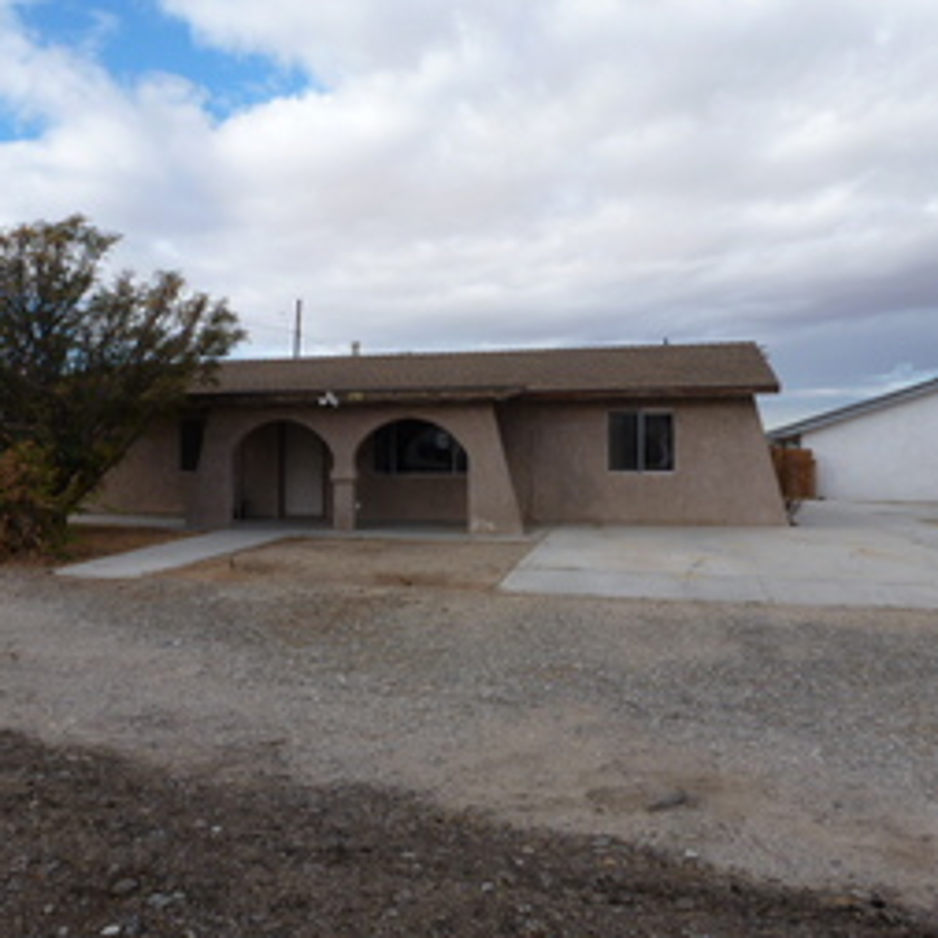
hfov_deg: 54.7
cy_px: 467
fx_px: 889
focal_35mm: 29
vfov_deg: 55.6
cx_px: 330
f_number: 4
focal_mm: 4.3
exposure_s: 1/320
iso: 100
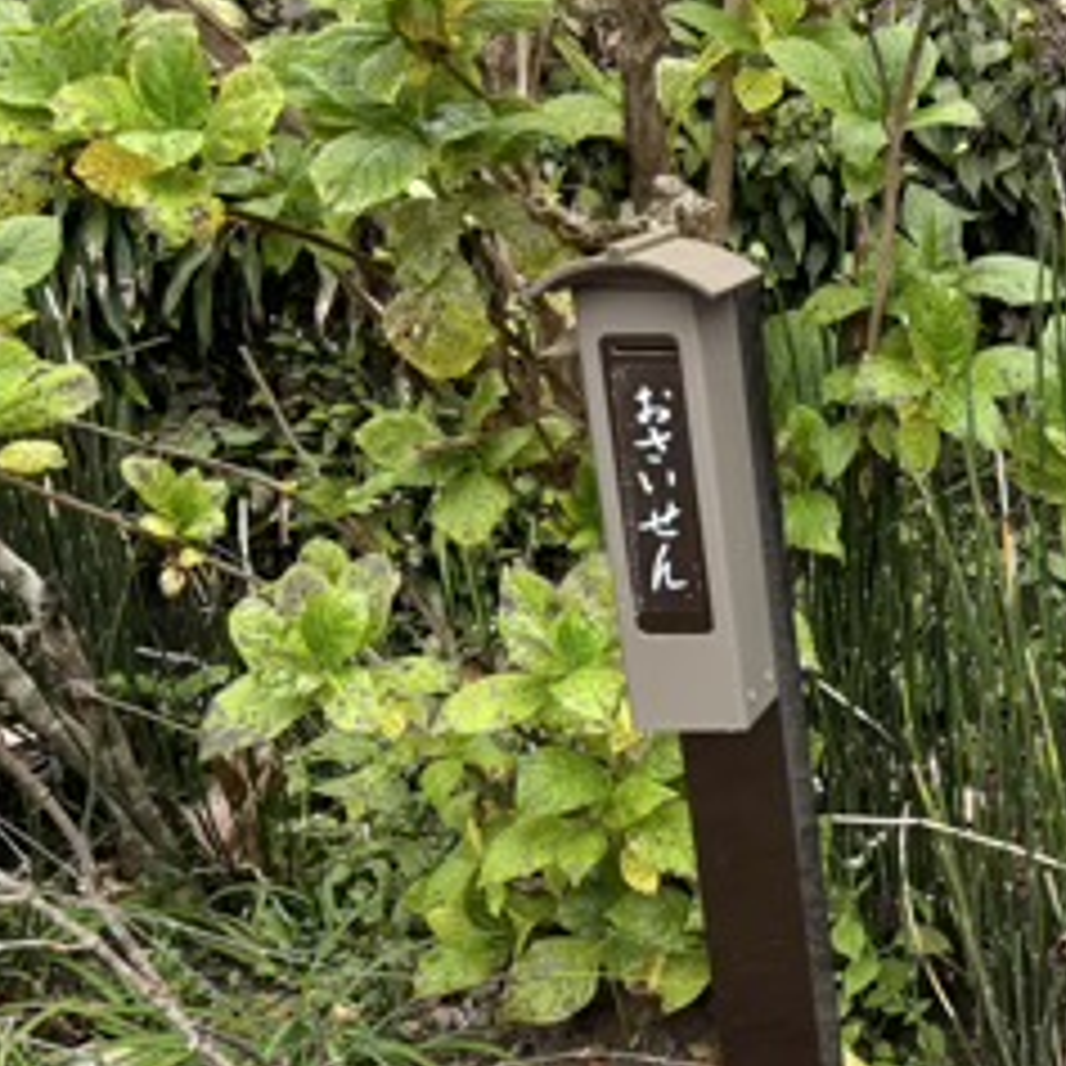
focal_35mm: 68
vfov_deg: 24.9
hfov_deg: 22.1
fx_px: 2369
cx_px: 1480
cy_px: 857
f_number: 1.6
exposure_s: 1/121
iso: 100
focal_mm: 5.96
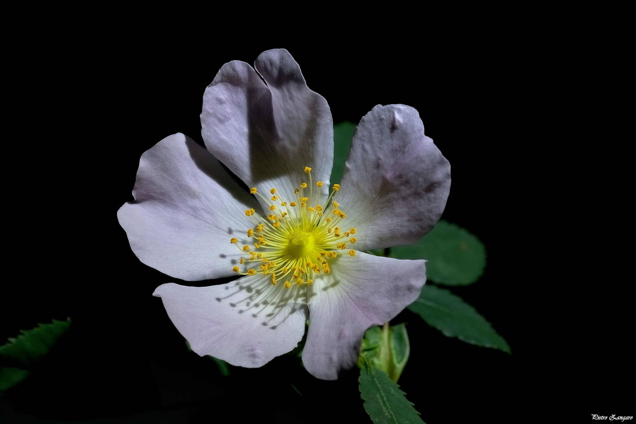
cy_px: 212
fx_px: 3975
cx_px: 318
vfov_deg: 6.1
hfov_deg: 9.1
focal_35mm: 225
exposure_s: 5
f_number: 16
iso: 100
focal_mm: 150
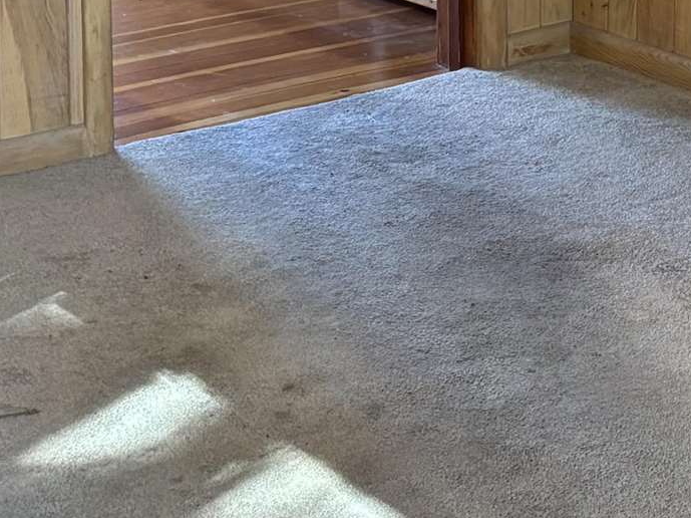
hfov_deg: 15.8
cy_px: -267
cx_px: 993
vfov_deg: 12.1
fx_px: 2314
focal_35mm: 116
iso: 320
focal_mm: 5.96
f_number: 1.6
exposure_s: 1/60
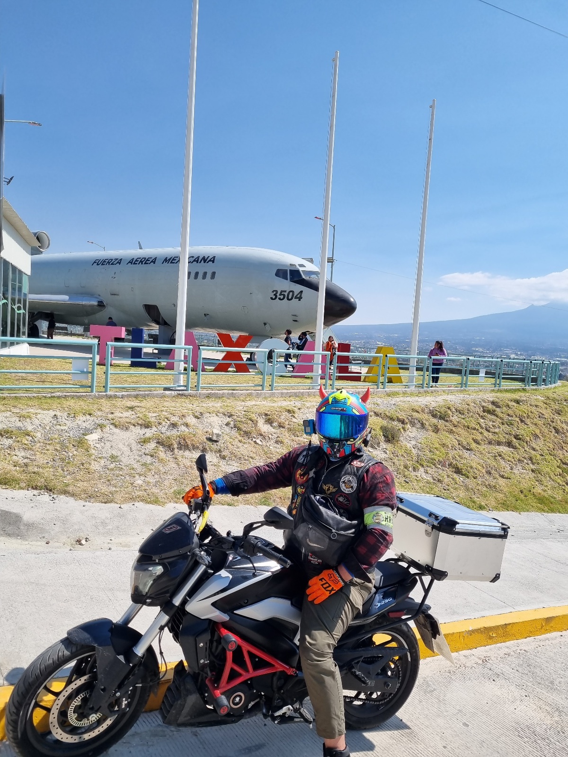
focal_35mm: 26
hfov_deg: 53.1
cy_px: 378
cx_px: 284
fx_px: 569
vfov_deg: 67.3
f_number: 1.8
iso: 50
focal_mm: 5.4
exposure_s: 1/5000
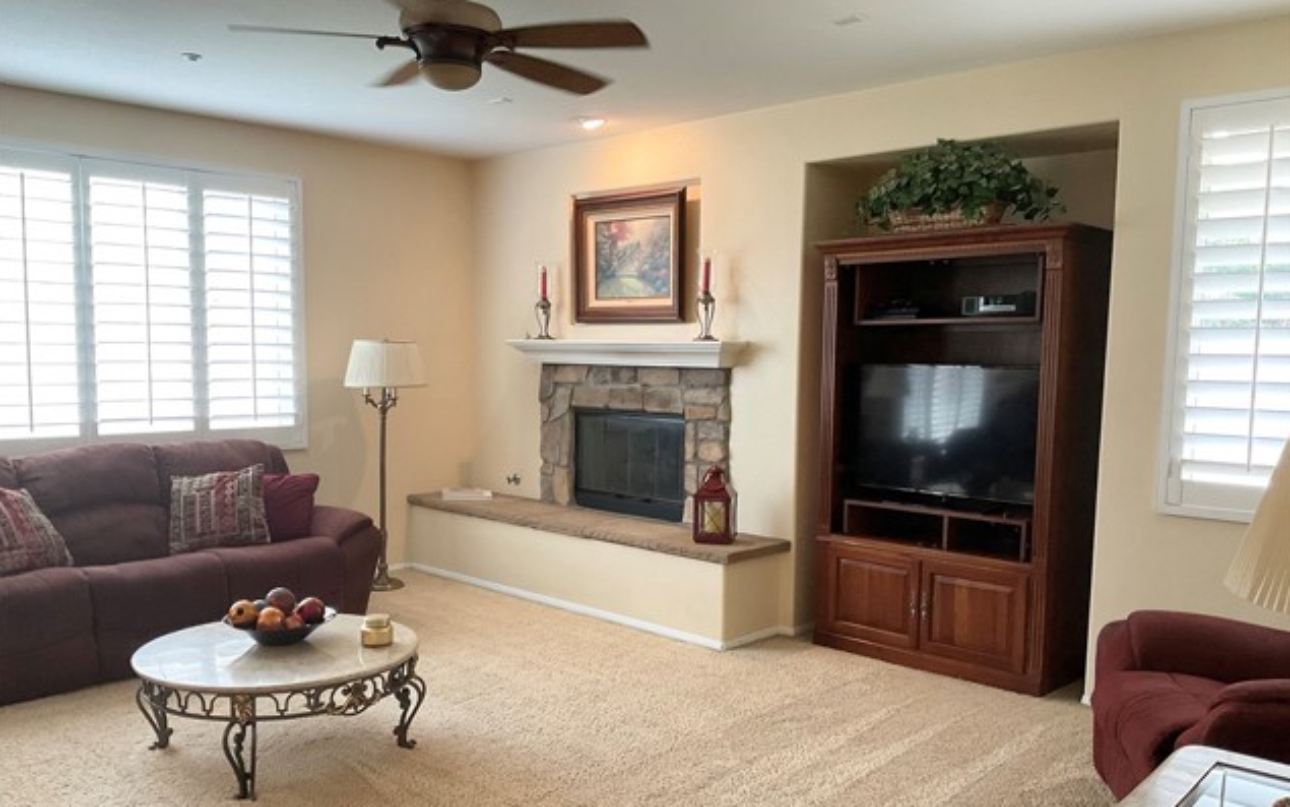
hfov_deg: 61.2
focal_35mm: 31
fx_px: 1090
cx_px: 644
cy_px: 461
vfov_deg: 40.5
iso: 100
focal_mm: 3
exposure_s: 1/60
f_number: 1.8
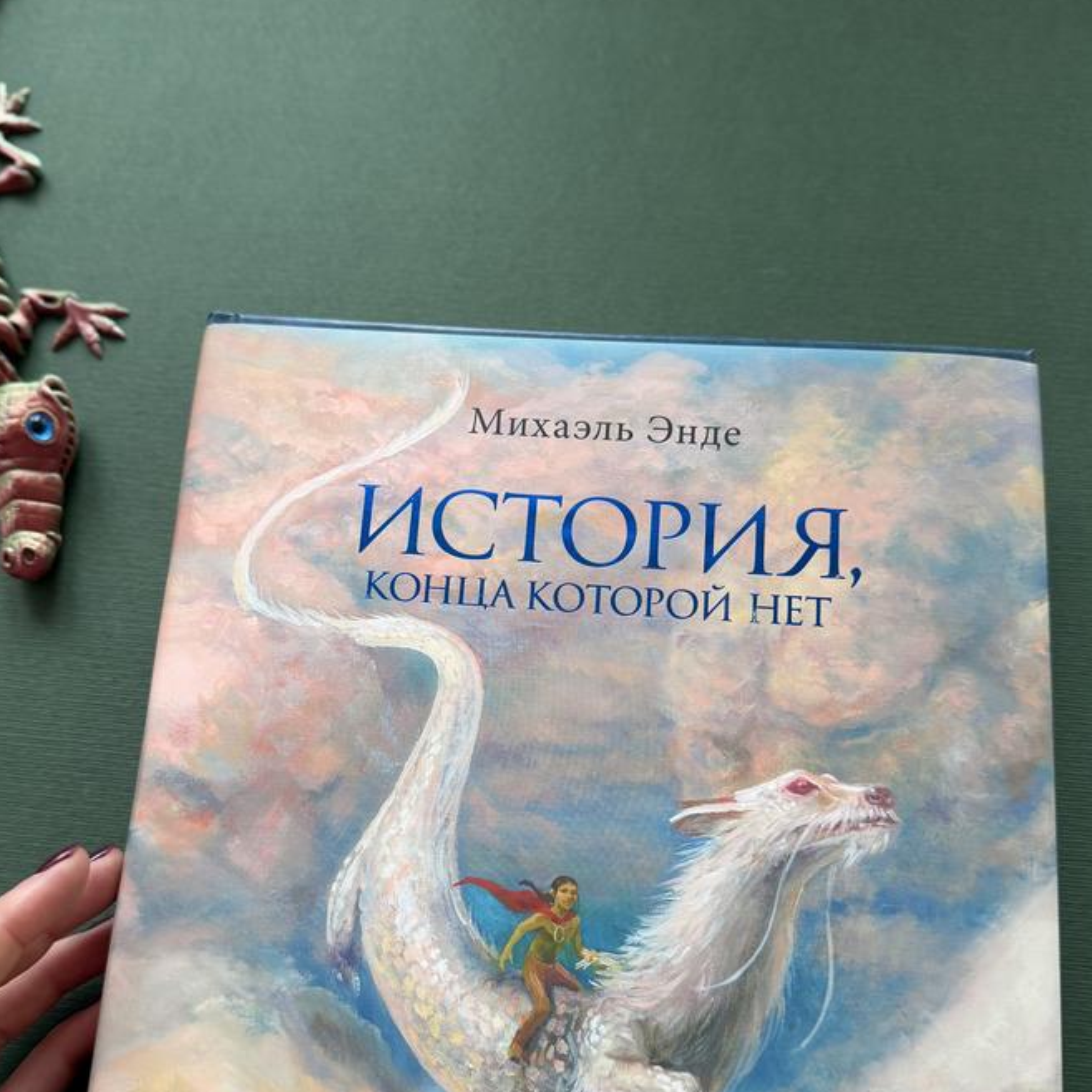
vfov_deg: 49.5
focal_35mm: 33
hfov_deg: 49.7
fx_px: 1178
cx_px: 498
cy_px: 652
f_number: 1.78
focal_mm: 6.76
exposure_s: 1/92
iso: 200
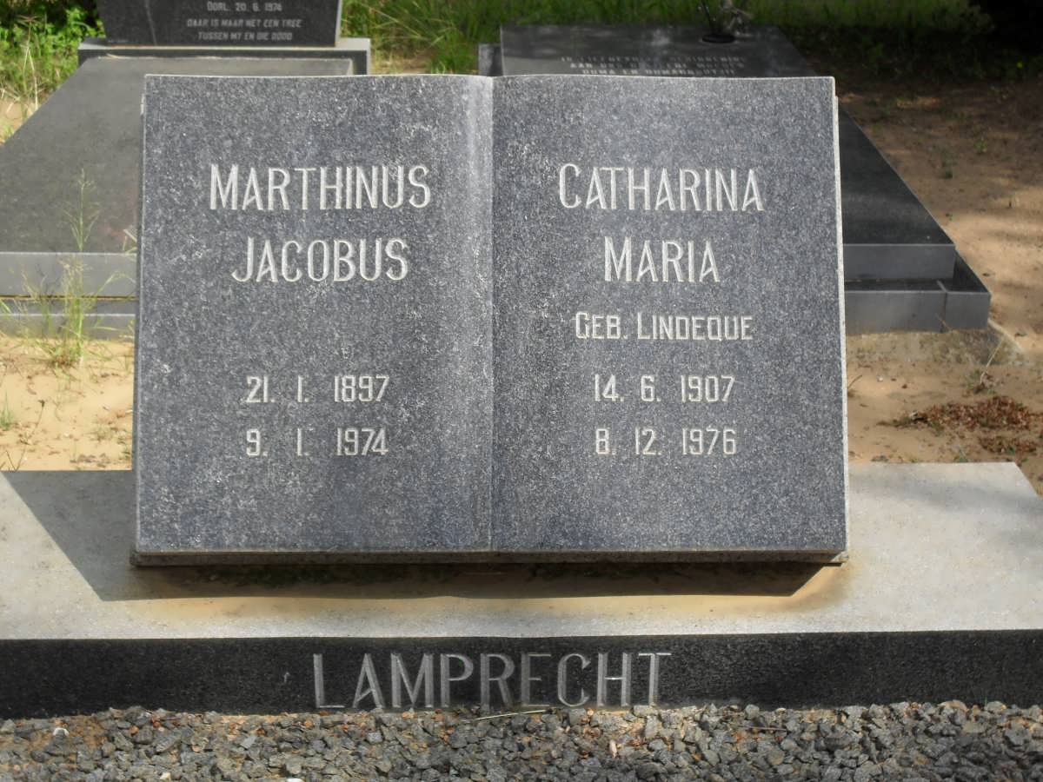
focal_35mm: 57
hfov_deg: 33.8
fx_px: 1717
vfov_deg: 25.7
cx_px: 522
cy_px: 391
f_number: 4.3
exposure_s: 1/500
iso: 100
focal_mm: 10.1
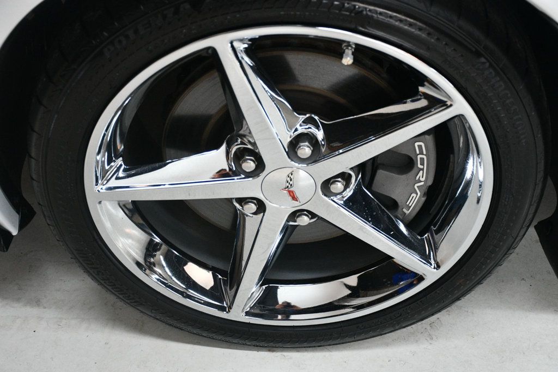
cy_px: 186
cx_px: 279
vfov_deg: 22.6
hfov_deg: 33.4
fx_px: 930
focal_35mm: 60
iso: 2200
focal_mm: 40
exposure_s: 1/125
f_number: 4.5
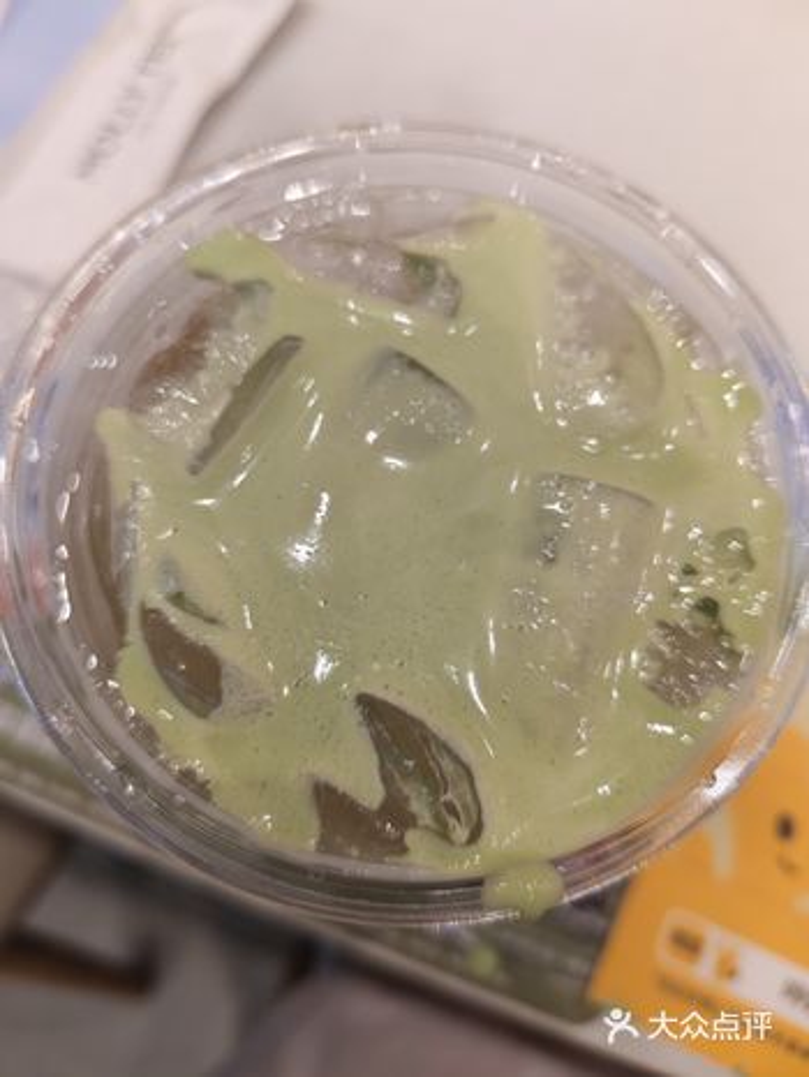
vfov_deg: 71.6
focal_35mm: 24
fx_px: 747
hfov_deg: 56.9
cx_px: 404
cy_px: 538
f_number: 1.88
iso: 122
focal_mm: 5.56
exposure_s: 1/101
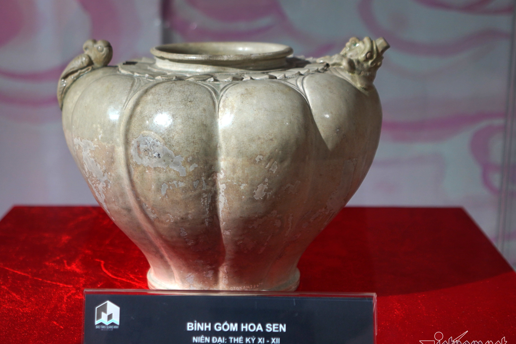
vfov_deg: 22.3
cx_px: 236
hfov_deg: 32.9
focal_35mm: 61
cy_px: 192
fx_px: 874
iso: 100
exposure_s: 1/40
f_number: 2.8
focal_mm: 35
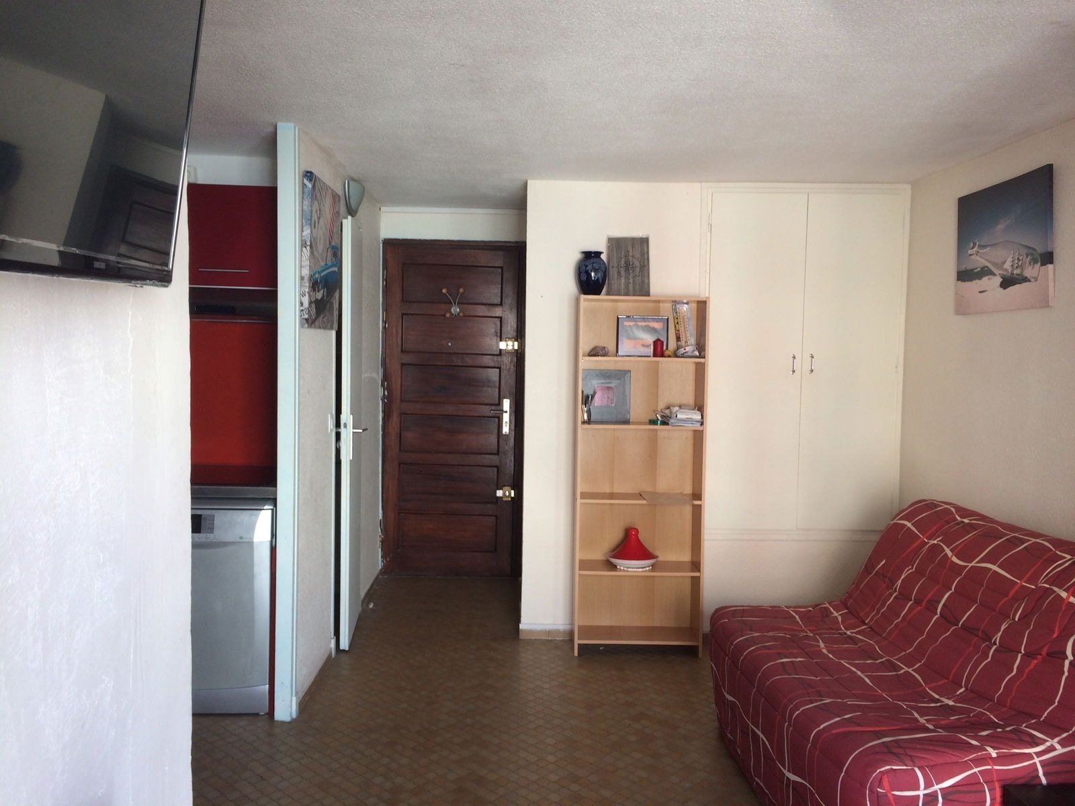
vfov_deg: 48.2
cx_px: 538
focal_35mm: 29
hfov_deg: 61.7
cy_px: 403
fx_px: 901
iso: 40
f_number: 2.2
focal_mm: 4.15
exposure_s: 1/50
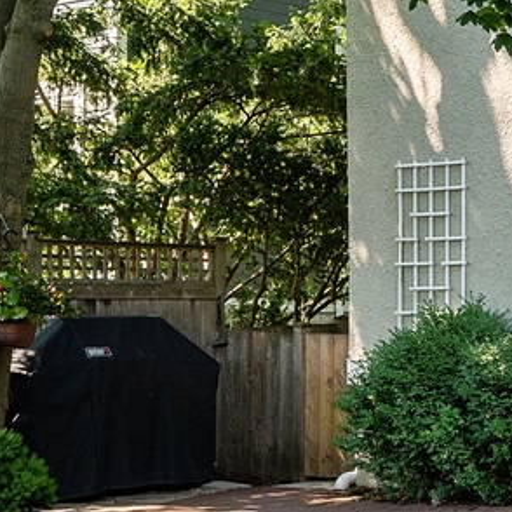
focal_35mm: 91
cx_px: 905
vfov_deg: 19.0
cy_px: 326
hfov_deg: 16.2
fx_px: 1529
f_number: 8
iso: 200
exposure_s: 1/30
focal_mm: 19.5
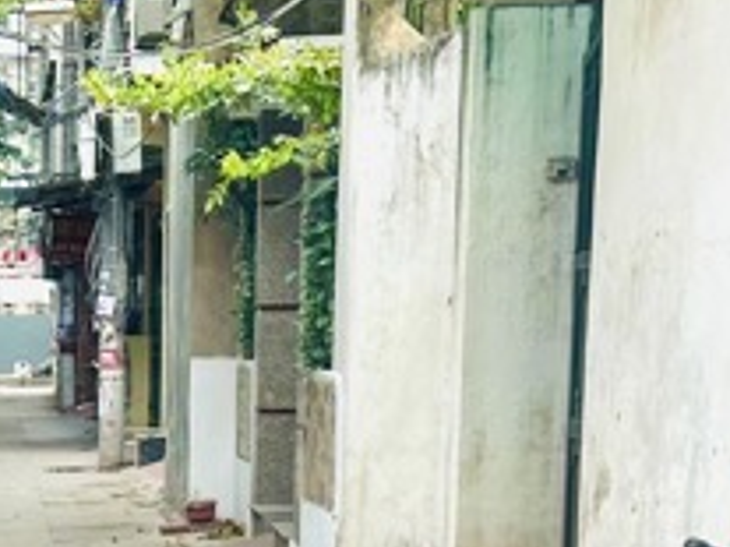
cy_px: 745
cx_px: -130
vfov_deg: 12.0
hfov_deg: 16.0
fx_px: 2508
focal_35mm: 119
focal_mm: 6.86
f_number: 1.78
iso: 80
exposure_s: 1/121
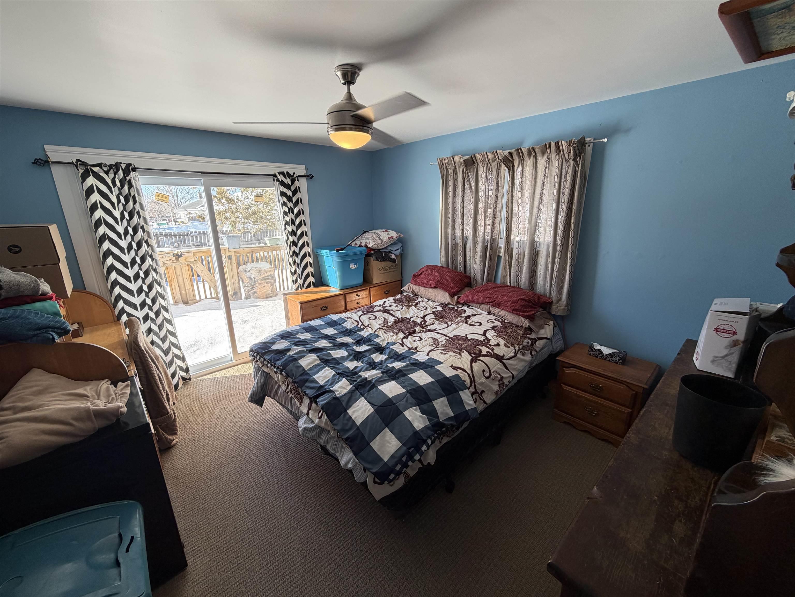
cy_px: 298
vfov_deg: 85.7
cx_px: 398
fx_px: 322
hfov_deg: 102.1
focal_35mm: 14
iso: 80
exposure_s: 1/121
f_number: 2.2
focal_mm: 2.22
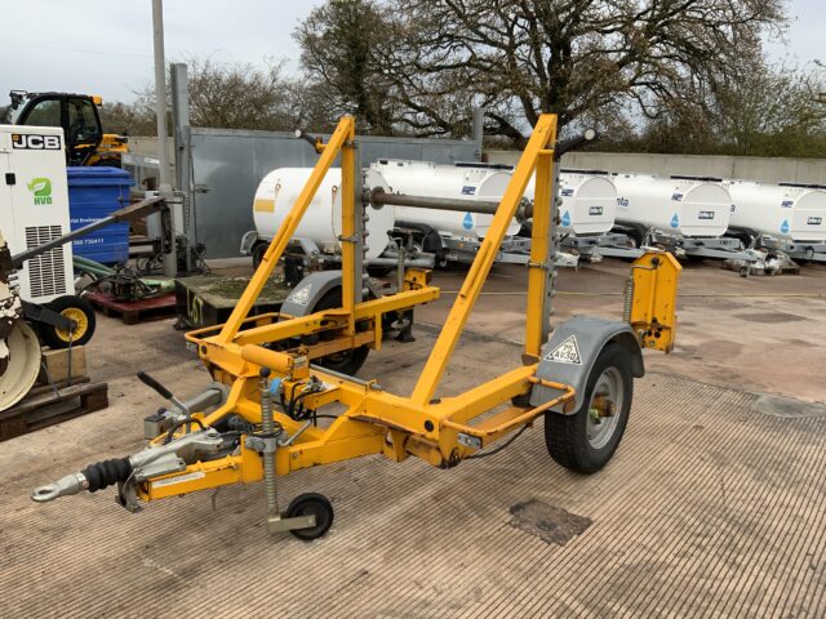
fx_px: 692
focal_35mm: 29
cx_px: 413
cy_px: 310
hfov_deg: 61.7
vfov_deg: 48.2
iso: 16
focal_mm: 3
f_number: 1.8
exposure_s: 1/375
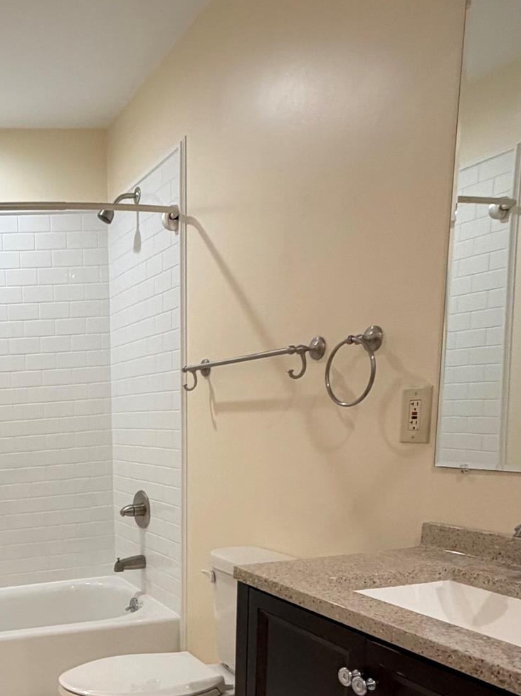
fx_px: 442
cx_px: 152
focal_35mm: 22
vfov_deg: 71.9
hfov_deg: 58.9
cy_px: 509
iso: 160
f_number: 2.2
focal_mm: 2.22
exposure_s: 1/60
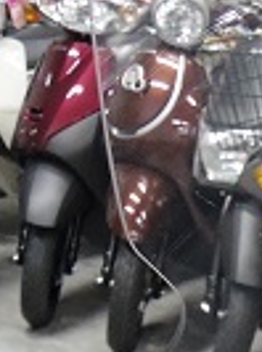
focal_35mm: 111
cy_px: 566
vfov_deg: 15.9
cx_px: 529
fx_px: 1126
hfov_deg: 11.8
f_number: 2.8
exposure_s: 1/40
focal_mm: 5
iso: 640
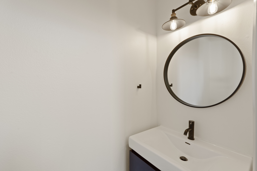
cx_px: 128
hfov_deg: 96.7
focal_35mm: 16
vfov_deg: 73.7
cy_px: 86
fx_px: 114
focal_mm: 16
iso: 1000
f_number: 10
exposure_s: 1/13
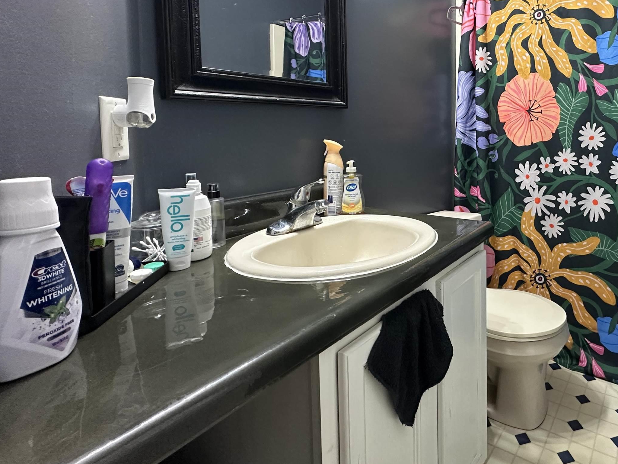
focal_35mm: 21
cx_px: 460
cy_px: 148
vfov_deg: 61.6
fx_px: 375
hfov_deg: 73.6
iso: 500
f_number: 2.2
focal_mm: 2.22
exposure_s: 1/60
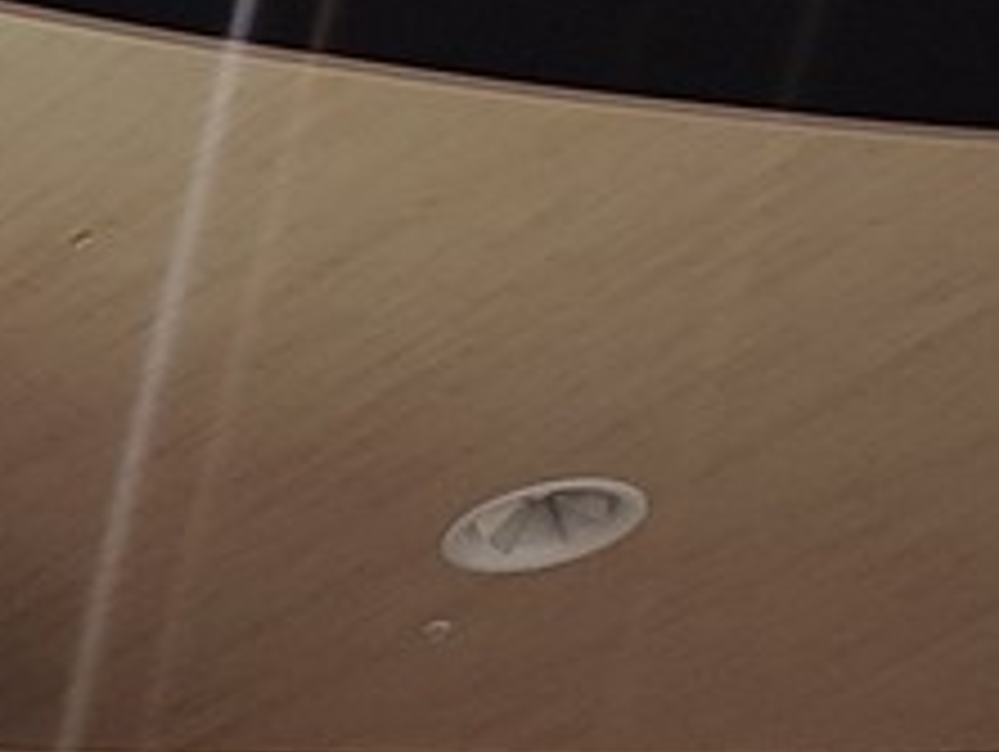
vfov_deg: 7.4
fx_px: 5200
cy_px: 2170
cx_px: -1688
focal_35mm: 180
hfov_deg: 9.3
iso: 352
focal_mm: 6.04
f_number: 1.9
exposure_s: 1/33
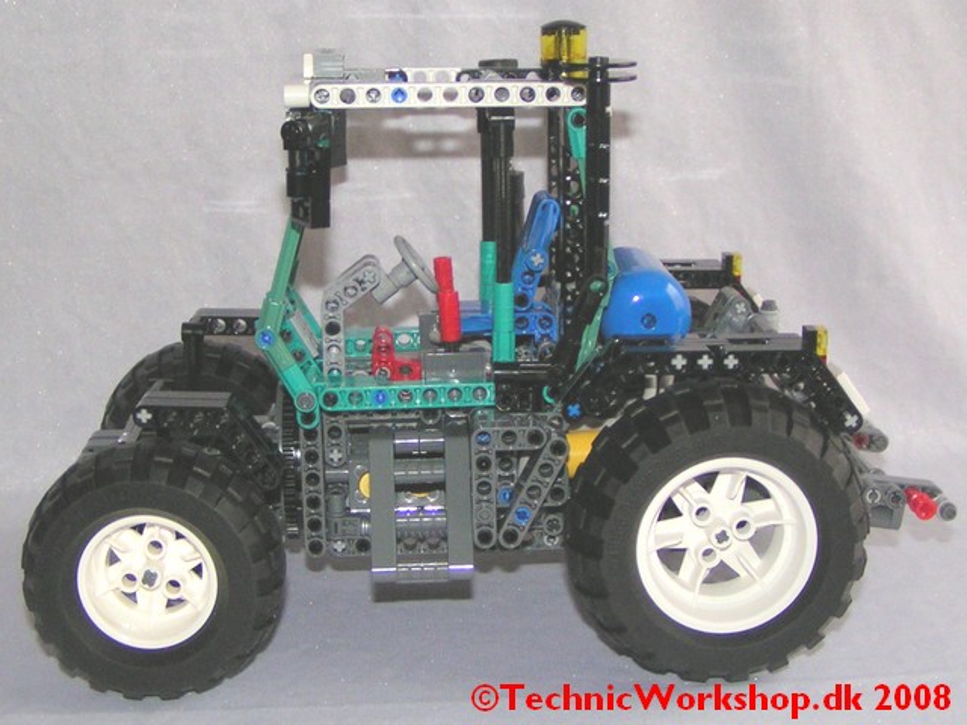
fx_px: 1062
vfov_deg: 37.7
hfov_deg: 49.0
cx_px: 484
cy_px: 362
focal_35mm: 38
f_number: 2.8
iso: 200
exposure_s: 1/40
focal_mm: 5.8
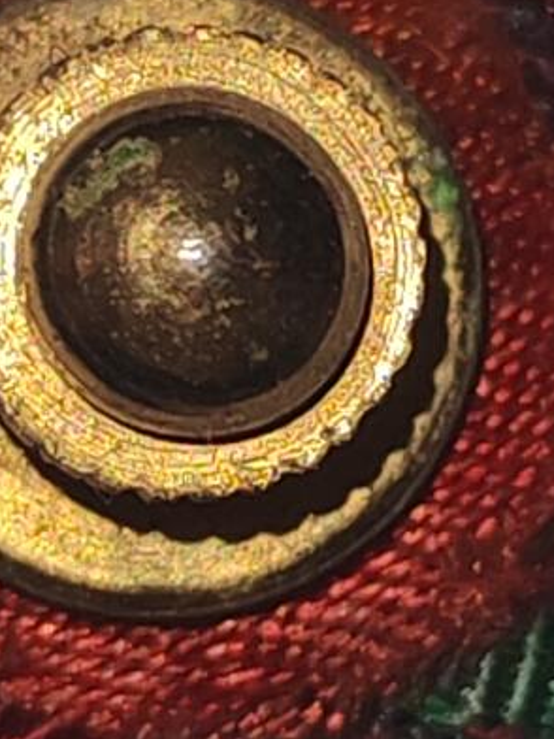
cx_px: 258
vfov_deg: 6.4
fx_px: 6658
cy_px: 388
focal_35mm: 312
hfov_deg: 4.8
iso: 64
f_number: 1.95
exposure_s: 1/100
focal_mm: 5.52
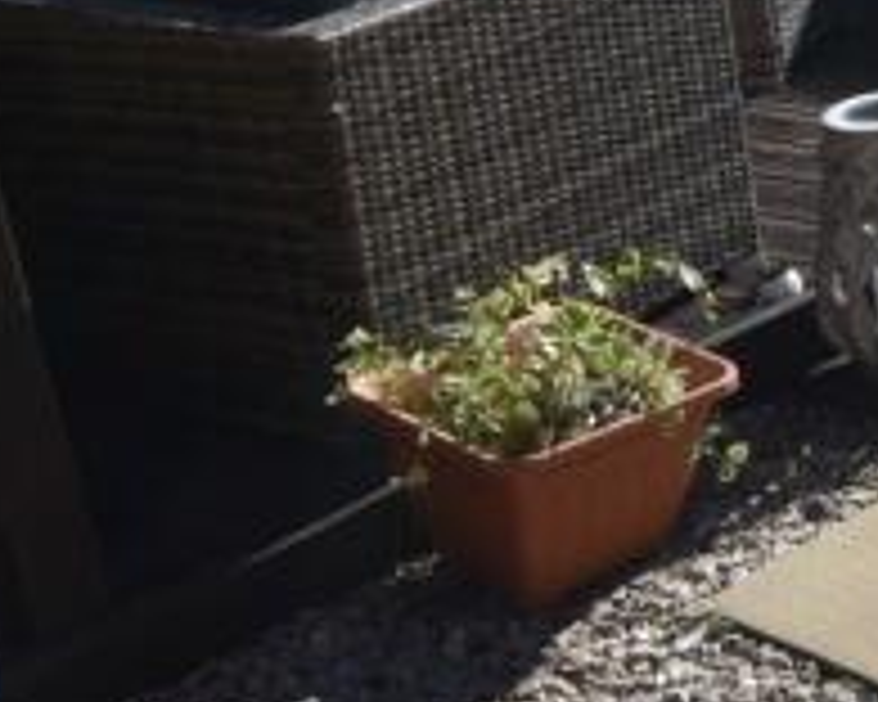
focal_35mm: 74
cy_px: -38
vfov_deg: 19.9
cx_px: 1585
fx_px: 1923
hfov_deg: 19.3
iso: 100
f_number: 10
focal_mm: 10
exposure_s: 1/200
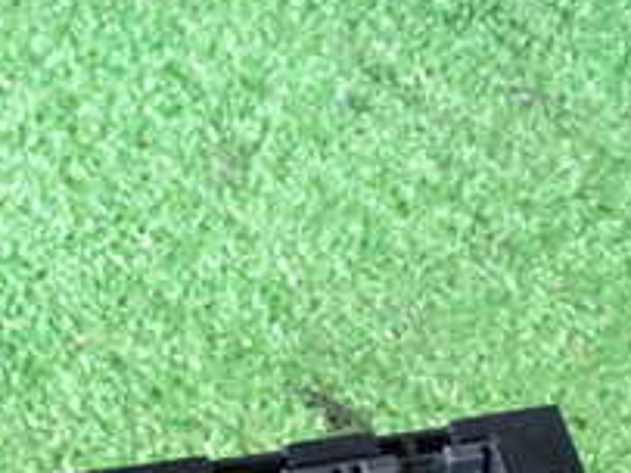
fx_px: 2204
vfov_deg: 11.8
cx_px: 140
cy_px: 657
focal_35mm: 121
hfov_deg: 16.2
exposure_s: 1/15
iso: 800
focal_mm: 7.31
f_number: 2.8
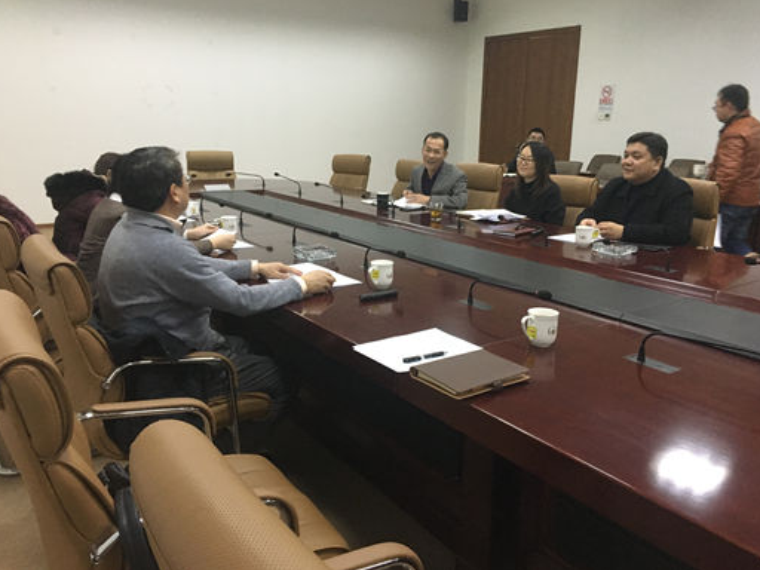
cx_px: 386
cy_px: 280
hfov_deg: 60.0
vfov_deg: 46.8
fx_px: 659
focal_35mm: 30
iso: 200
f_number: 2.2
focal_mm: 4.15
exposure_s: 1/25
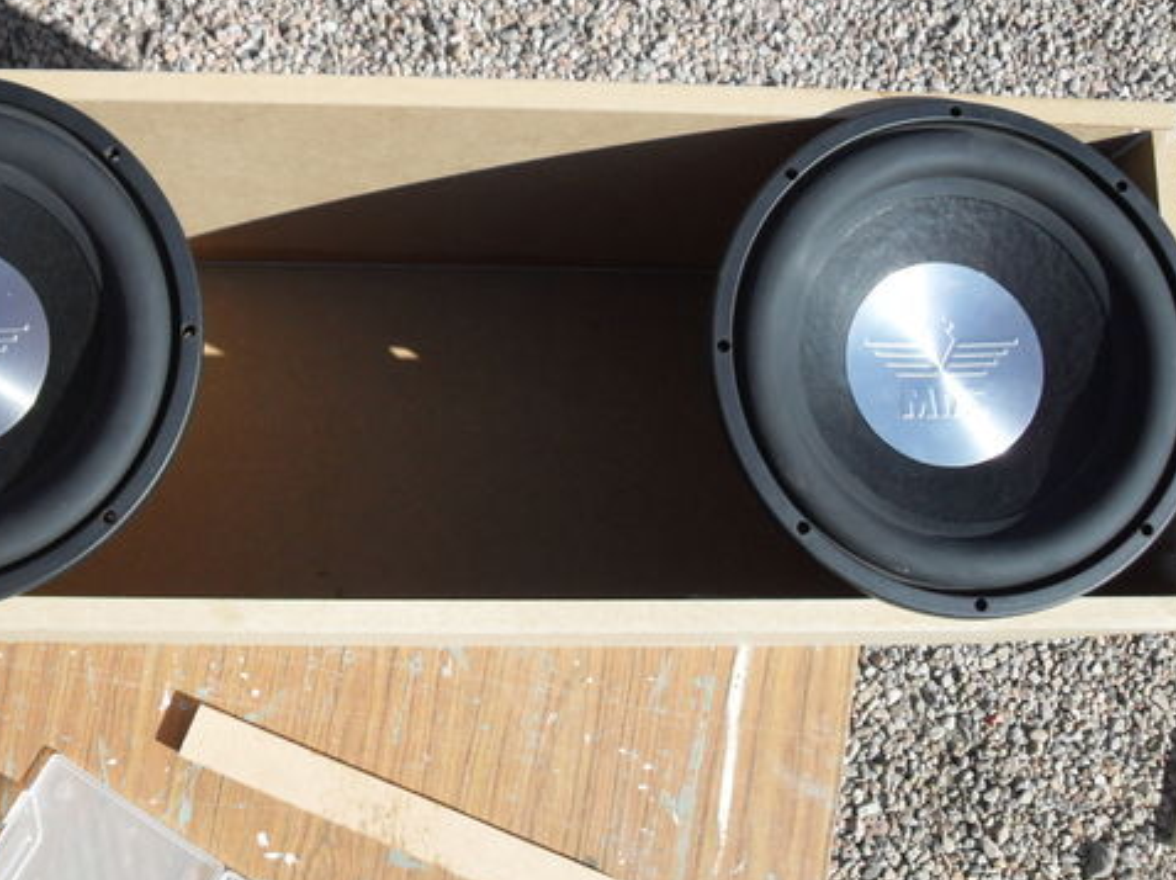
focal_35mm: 47
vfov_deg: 30.7
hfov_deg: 40.2
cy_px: 335
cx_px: 441
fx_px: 1596
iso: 100
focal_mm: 6.2
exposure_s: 1/90
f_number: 8.9
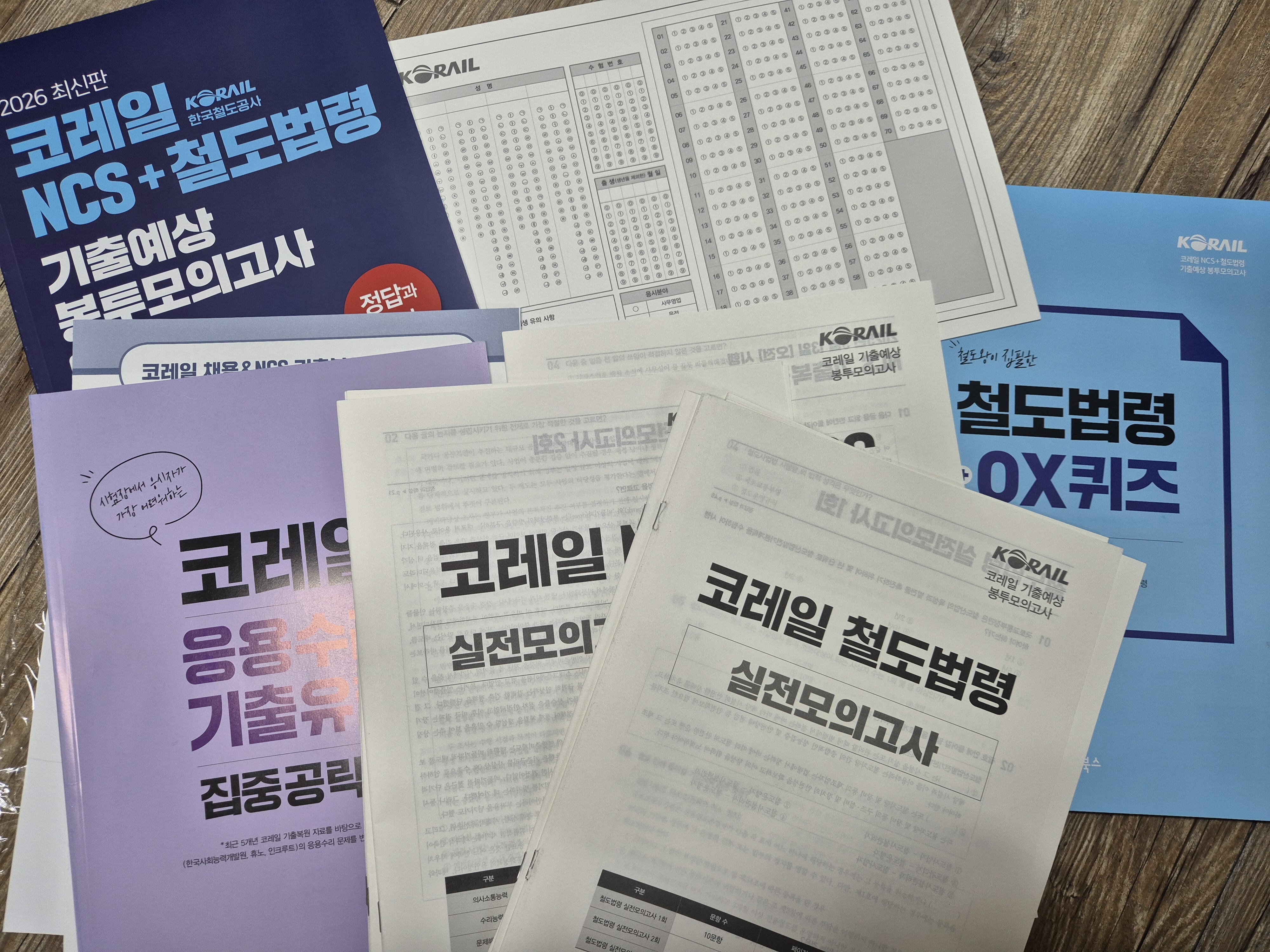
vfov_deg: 58.9
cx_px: 635
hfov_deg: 73.9
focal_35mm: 23
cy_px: 476
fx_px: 844
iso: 160
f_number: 1.8
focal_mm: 5.4
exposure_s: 1/120
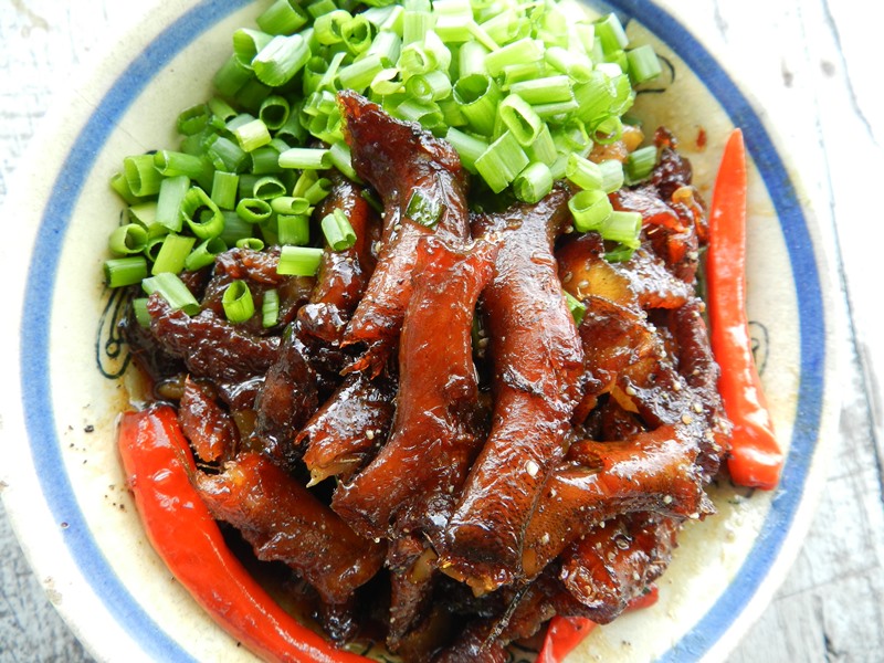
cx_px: 442
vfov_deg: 58.9
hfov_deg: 73.9
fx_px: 587
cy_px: 332
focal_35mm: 23
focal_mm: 4
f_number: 3.4
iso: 160
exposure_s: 1/60
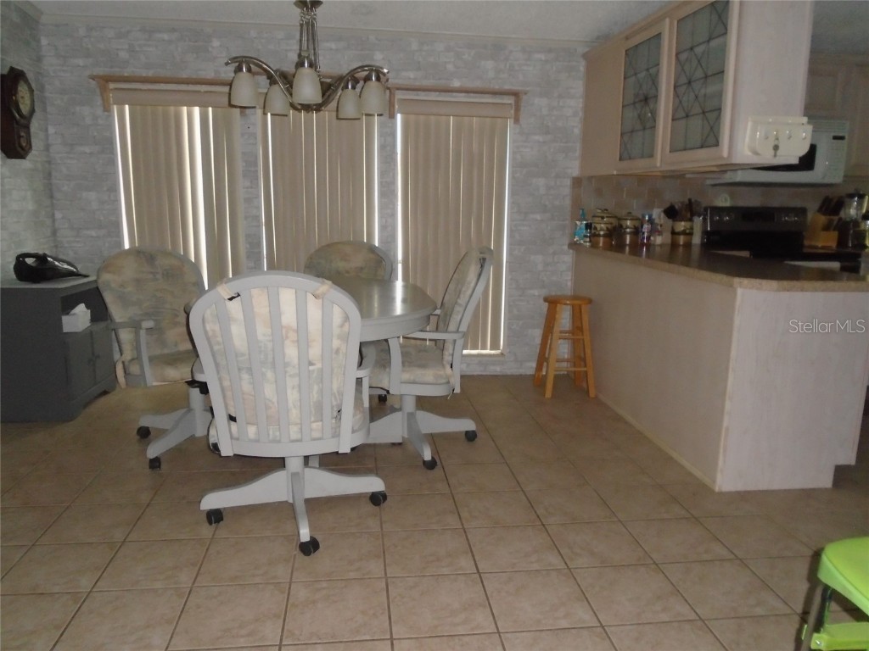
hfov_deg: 67.3
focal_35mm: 26
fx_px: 653
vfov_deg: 53.1
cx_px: 434
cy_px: 326
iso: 400
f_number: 3.2
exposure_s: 1/30
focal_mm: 4.6
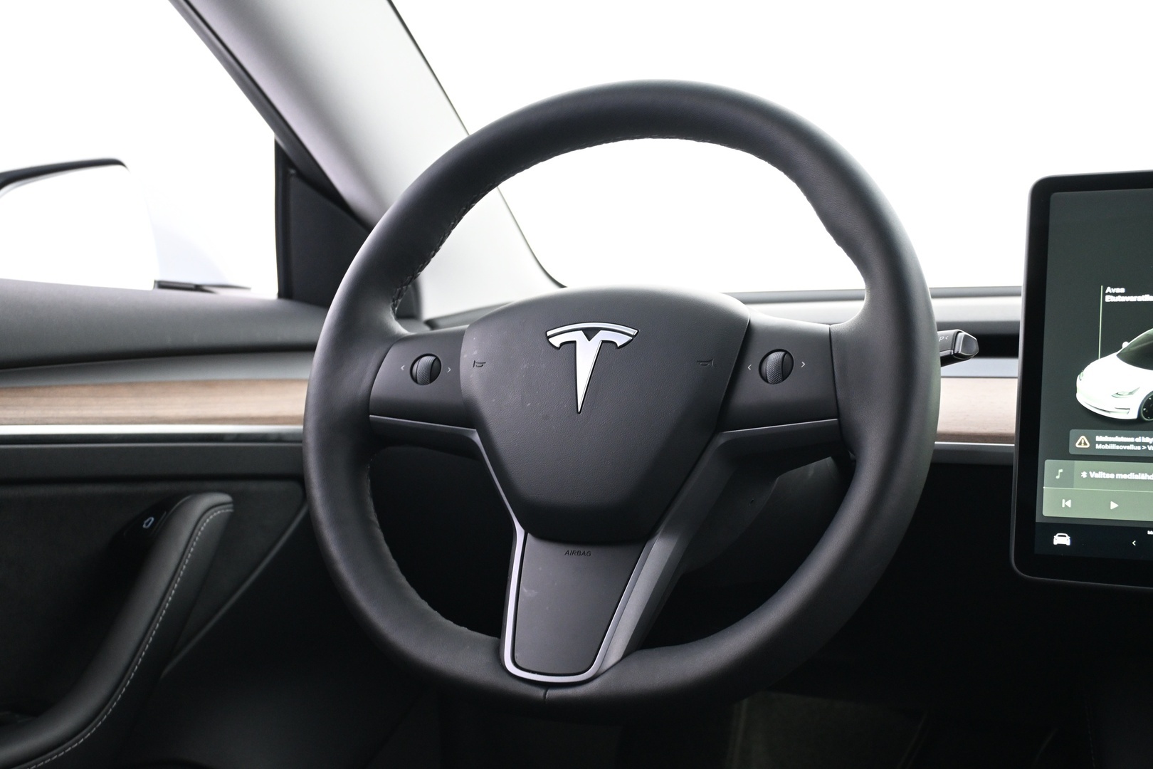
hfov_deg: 45.0
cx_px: 576
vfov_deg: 30.8
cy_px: 384
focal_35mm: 44
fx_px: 1393
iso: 1600
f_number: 4.8
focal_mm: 29
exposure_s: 1/13
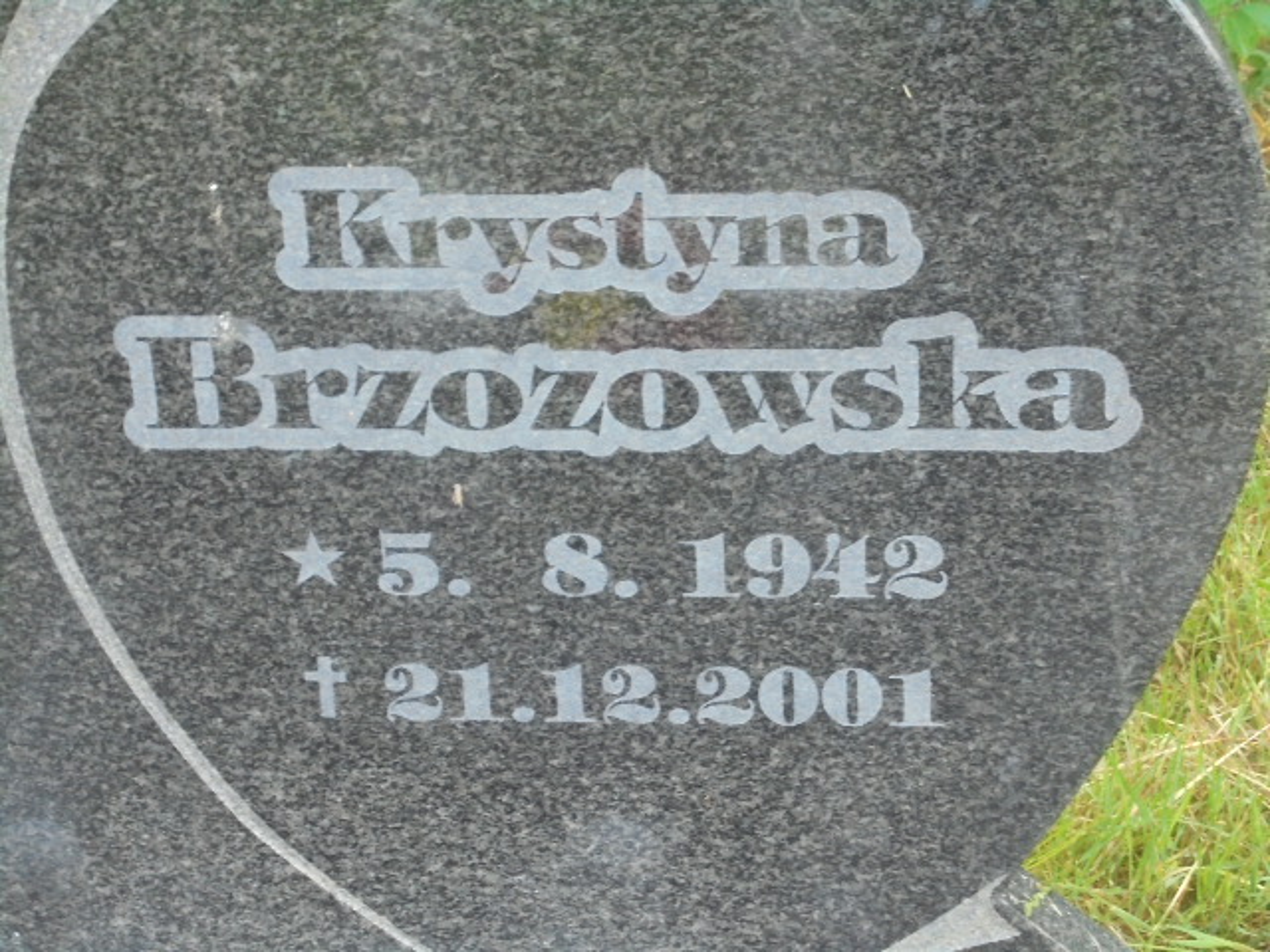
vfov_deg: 17.8
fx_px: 3045
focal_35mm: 83
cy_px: 476
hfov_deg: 23.6
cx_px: 635
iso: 320
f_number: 6.7
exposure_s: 1/30
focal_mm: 14.9
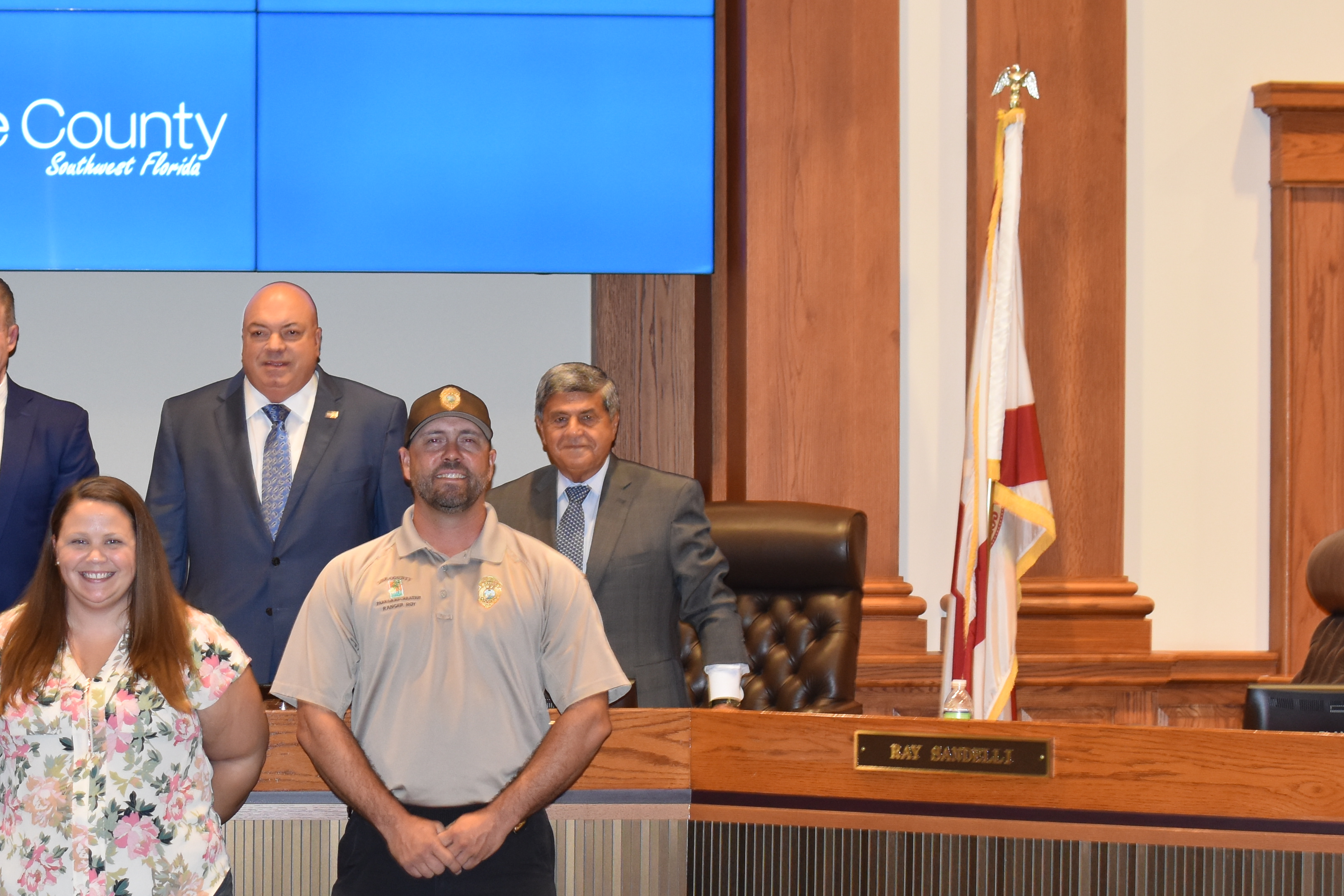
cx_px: 194
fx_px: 3618
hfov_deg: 20.7
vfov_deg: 14.1
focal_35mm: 97
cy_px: 614
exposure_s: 1/60
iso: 800
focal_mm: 35
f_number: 3.2
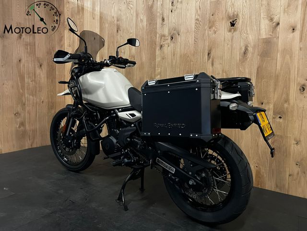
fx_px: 231
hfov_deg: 67.3
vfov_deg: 53.1
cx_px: 154
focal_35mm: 26
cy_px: 116
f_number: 1.6
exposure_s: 1/33
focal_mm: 5.1
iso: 640
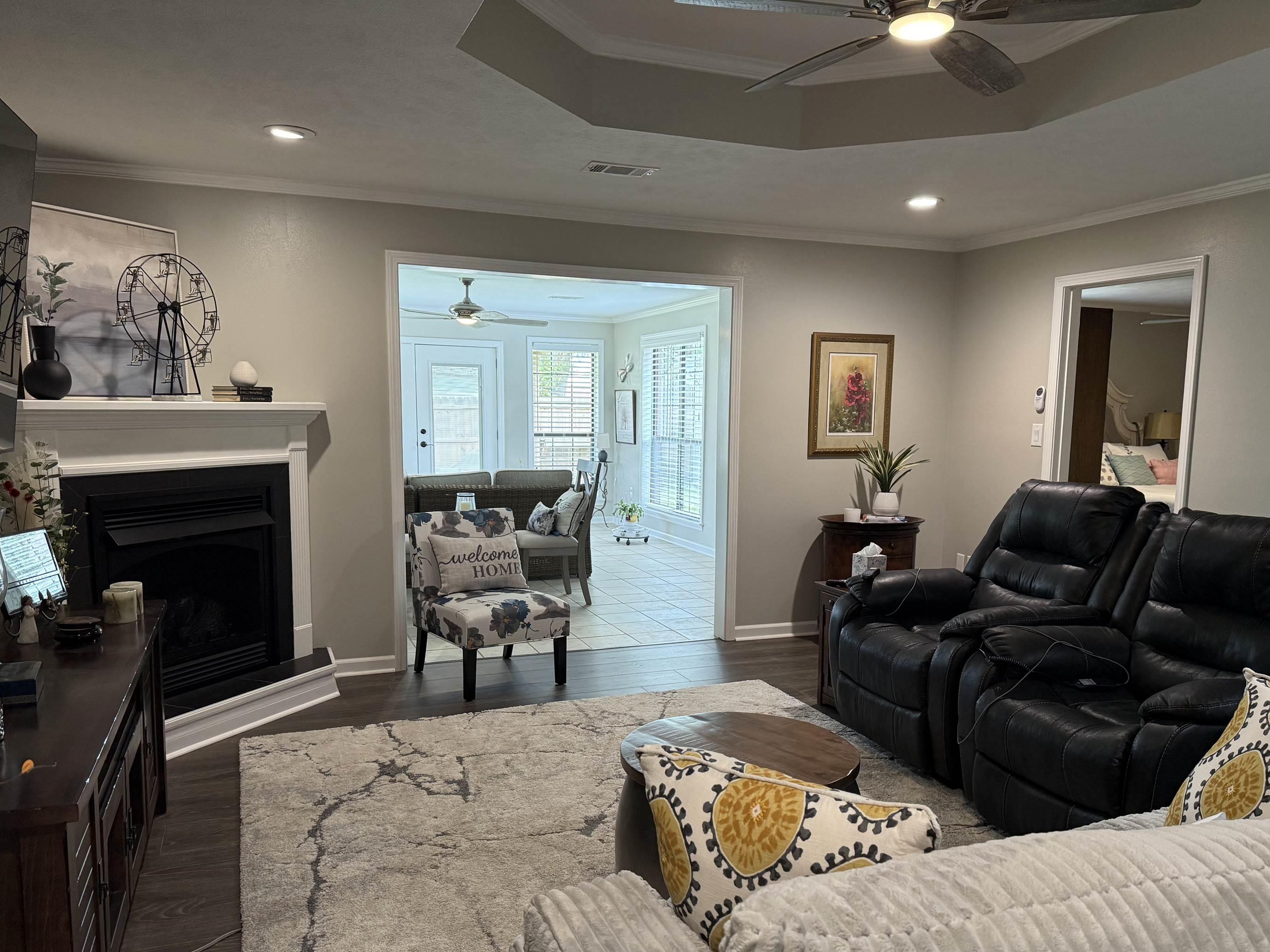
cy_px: 534
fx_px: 991
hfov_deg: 65.3
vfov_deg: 51.2
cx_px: 674
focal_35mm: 27
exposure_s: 1/120
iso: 320
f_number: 1.78
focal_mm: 6.76
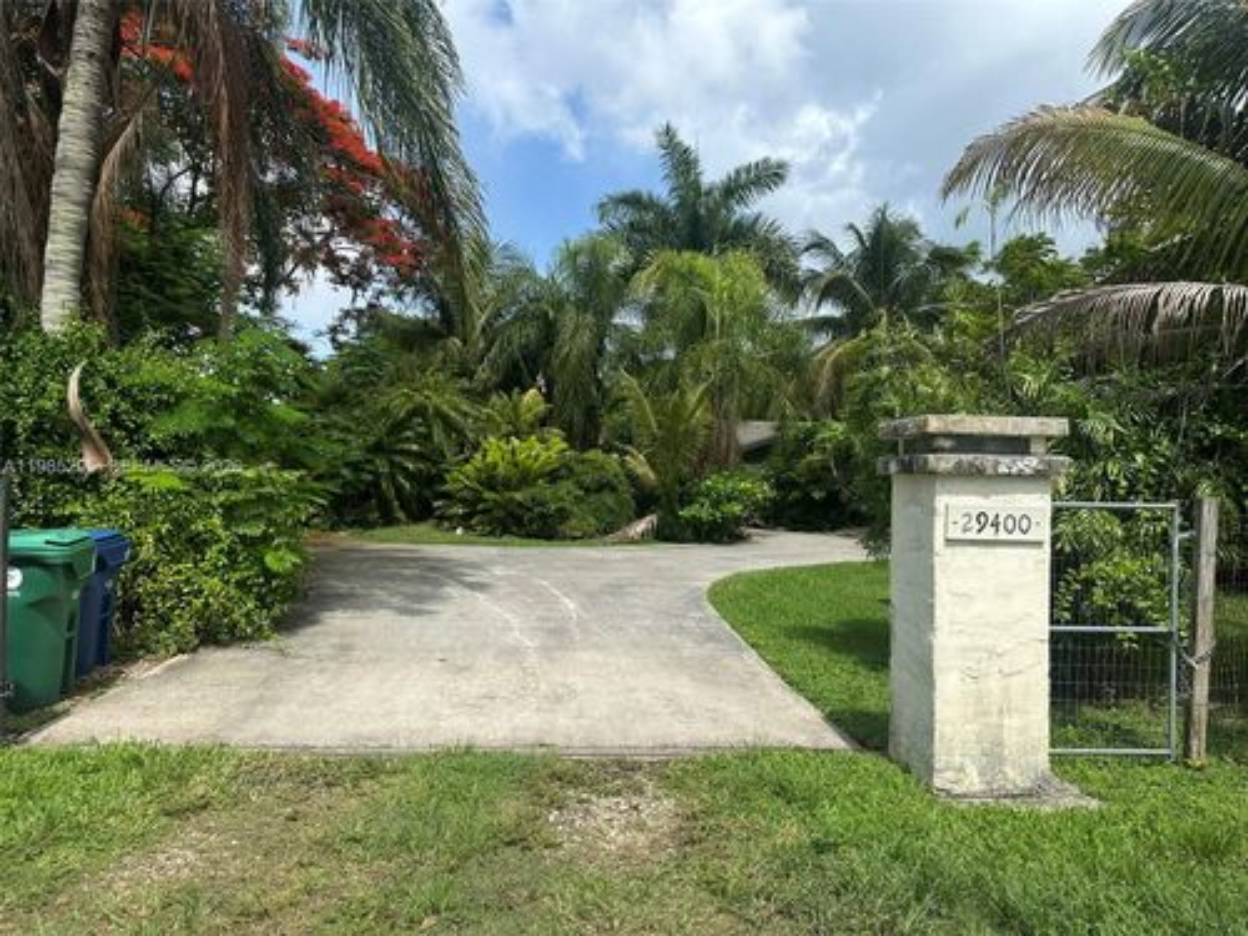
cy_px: 468
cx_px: 624
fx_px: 865
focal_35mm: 24
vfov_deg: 56.8
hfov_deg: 71.6
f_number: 1.78
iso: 80
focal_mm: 6.86
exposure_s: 1/3861
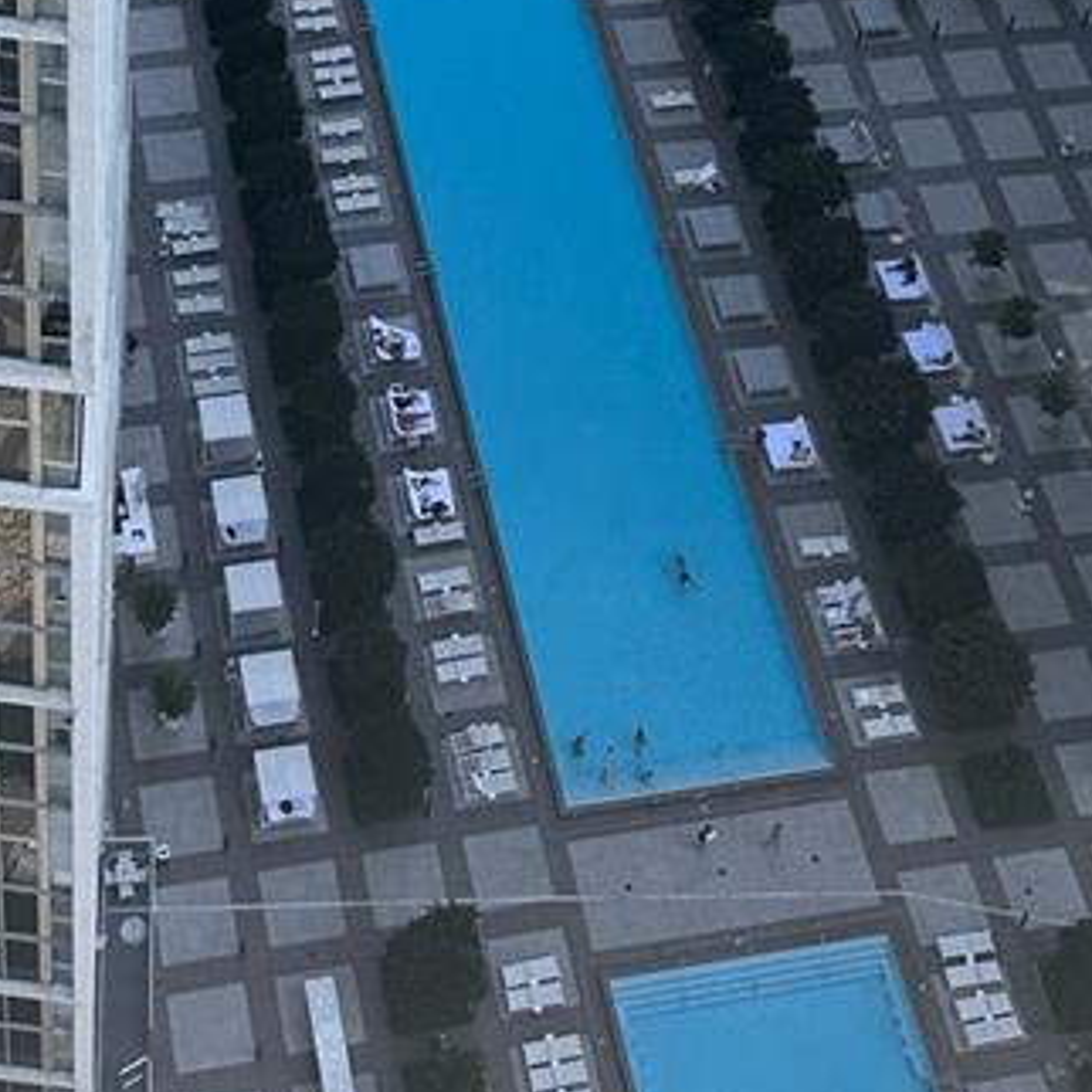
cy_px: -214
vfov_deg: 20.5
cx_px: 475
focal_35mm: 79
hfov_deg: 21.9
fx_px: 2820
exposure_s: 1/2882
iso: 80
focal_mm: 6.86
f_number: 1.78
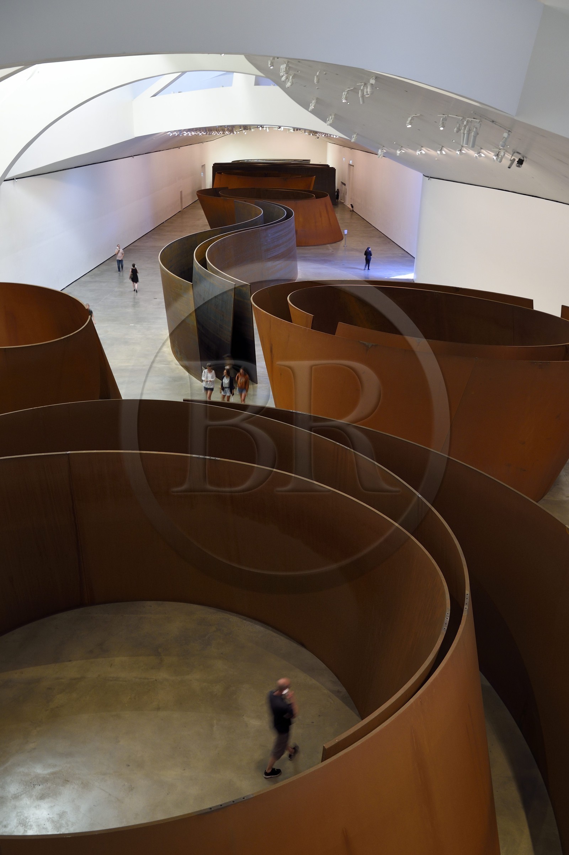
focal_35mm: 32
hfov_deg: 41.1
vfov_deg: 58.7
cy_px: 428
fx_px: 759
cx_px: 284
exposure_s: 1/5
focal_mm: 32
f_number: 8
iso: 800
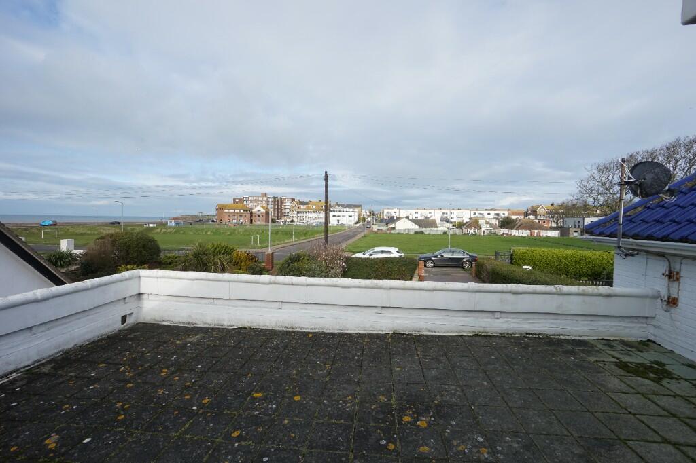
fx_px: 290
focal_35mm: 15
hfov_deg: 100.4
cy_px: 232
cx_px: 348
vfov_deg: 77.3
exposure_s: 1/125
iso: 100
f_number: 10
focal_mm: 10
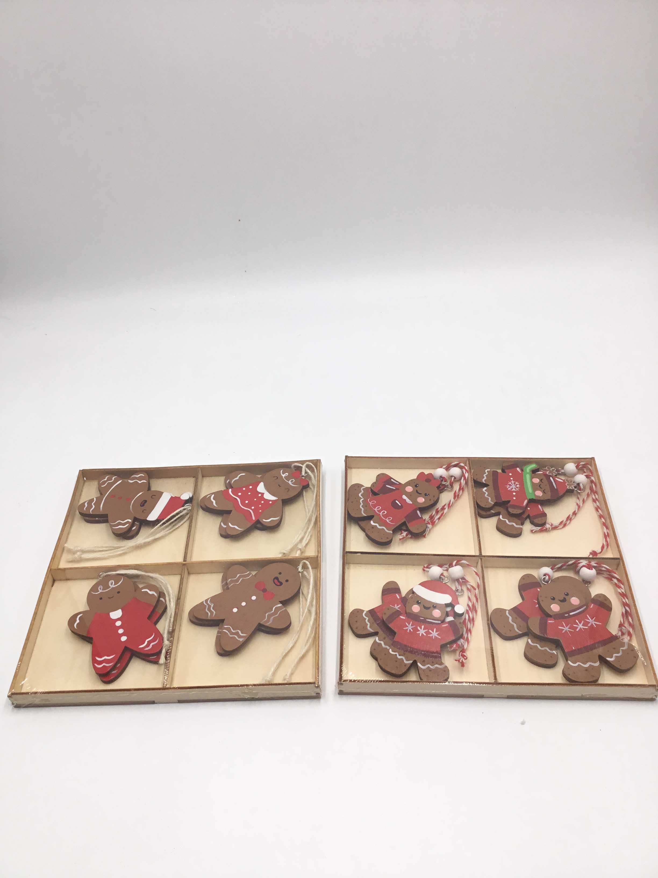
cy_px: 439
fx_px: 786
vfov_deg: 58.4
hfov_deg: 45.4
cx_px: 329
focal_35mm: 31
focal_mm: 3.3
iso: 25
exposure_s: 1/215
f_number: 2.4
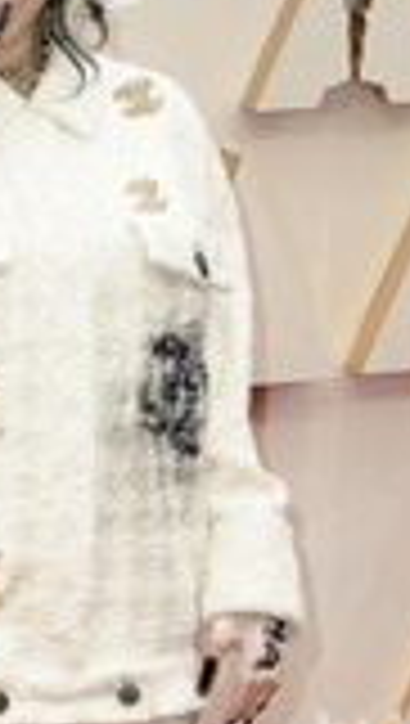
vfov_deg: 13.3
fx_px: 3100
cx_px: -115
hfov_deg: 7.5
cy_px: 576
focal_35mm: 161
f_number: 7.1
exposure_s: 1/200
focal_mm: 62
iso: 800
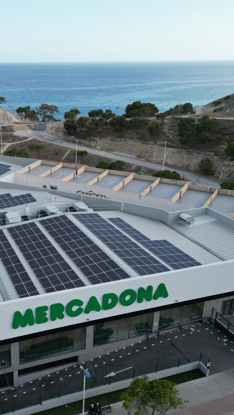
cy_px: 208
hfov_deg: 32.6
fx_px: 386
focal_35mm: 35
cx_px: 39
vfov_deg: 56.6
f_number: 1.7
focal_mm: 6.72
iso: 150
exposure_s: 1/1500
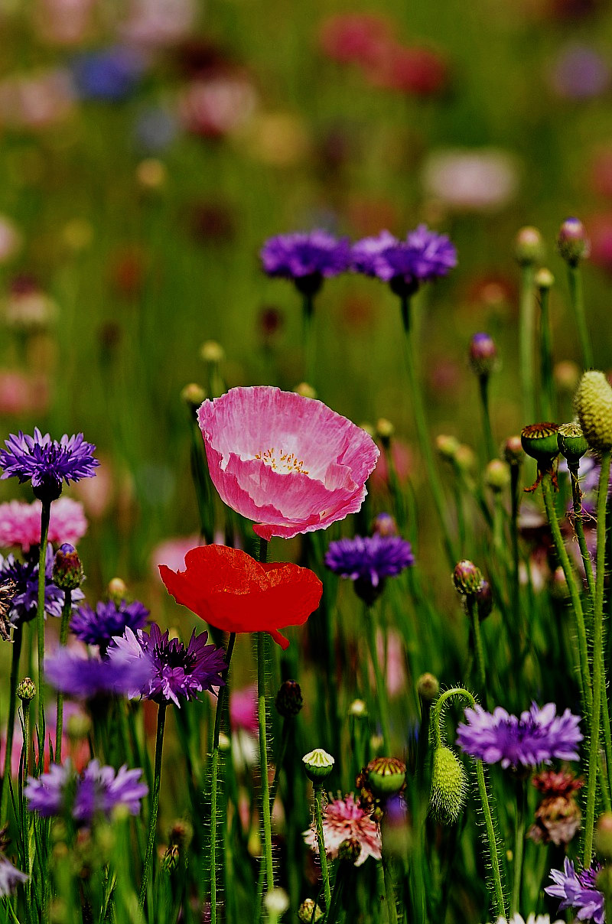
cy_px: 462
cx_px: 306
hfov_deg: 4.6
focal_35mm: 300
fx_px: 7685
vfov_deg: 6.9
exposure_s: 1/320
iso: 100
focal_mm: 200
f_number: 5
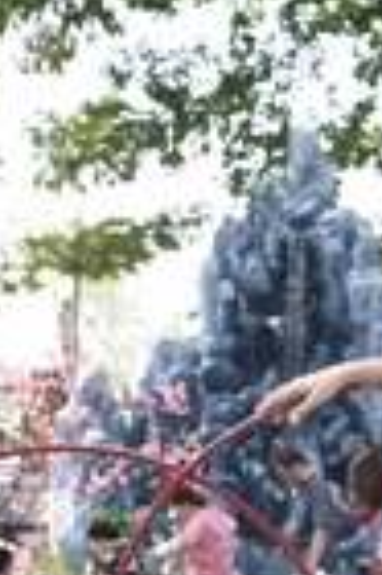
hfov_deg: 6.5
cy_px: 464
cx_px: 353
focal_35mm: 209
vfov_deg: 9.8
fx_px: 3335
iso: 200
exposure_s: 1/160
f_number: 5.6
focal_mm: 30
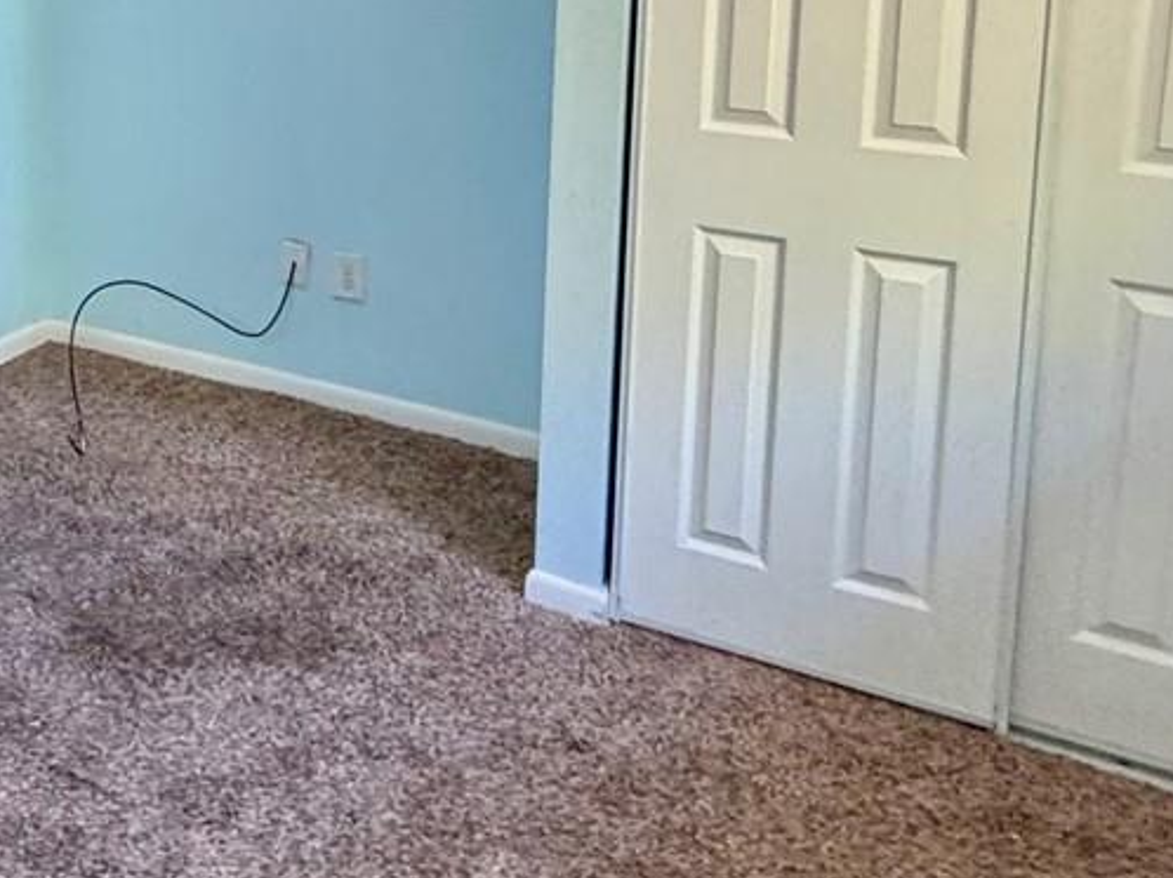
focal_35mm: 45
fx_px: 1524
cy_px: 9
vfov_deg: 30.0
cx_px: -80
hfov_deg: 36.4
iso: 500
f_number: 2.2
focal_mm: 2.22
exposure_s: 1/60
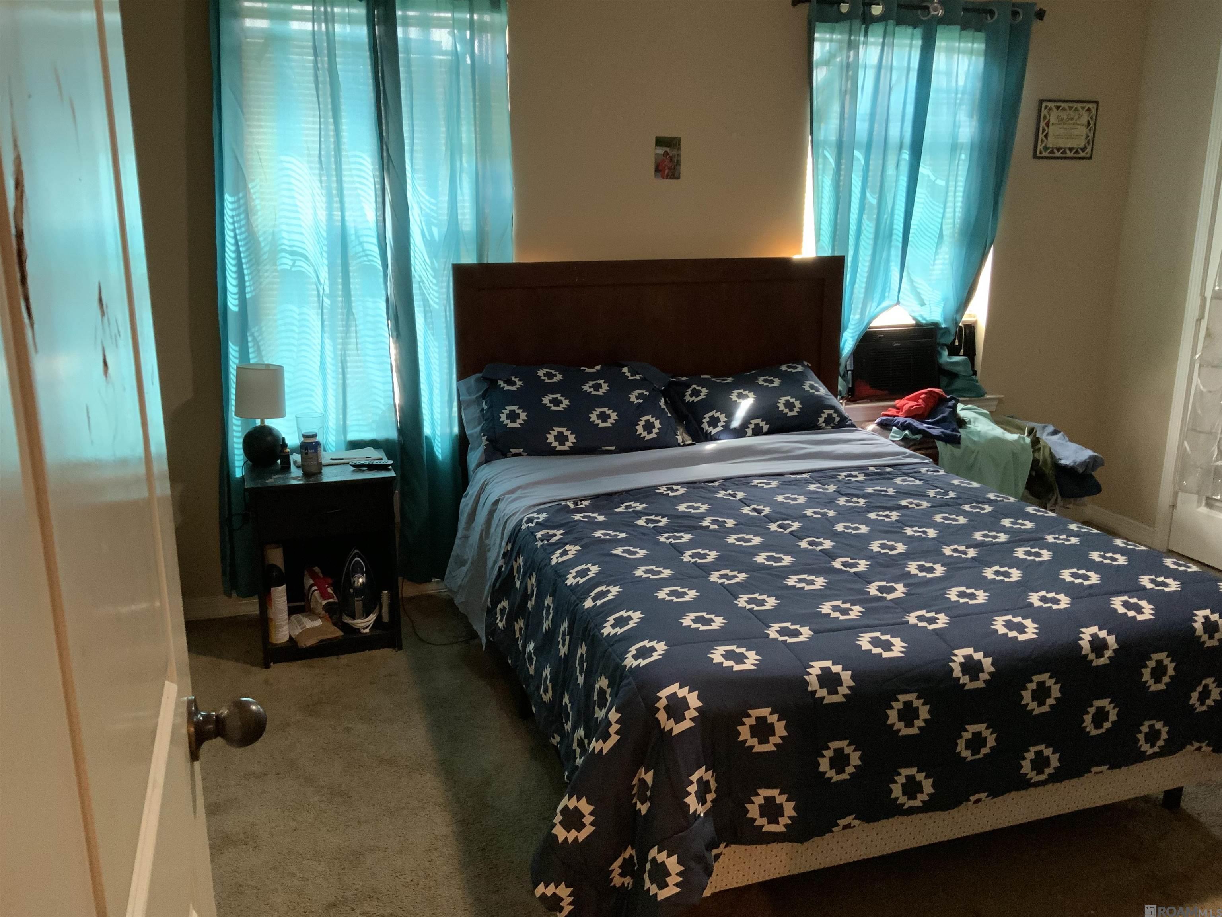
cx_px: 611
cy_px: 458
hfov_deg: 61.7
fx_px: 1024
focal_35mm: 29
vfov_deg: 48.2
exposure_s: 1/40
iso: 250
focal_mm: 3
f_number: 1.8
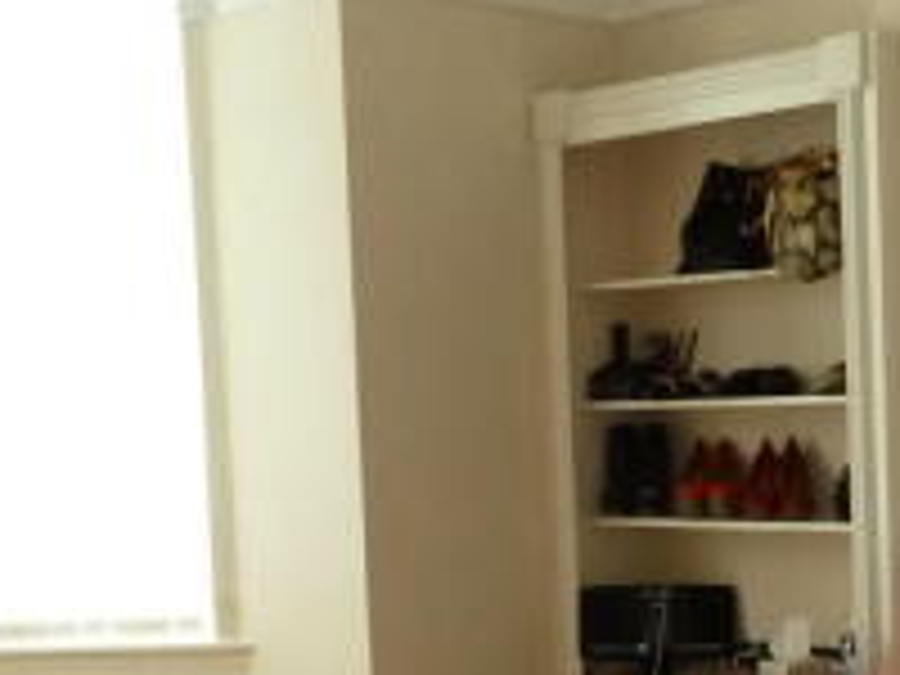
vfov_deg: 19.9
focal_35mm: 73
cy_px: 583
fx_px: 1898
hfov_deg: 25.9
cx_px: 790
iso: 200
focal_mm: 4.1
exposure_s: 1/30
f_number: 3.3
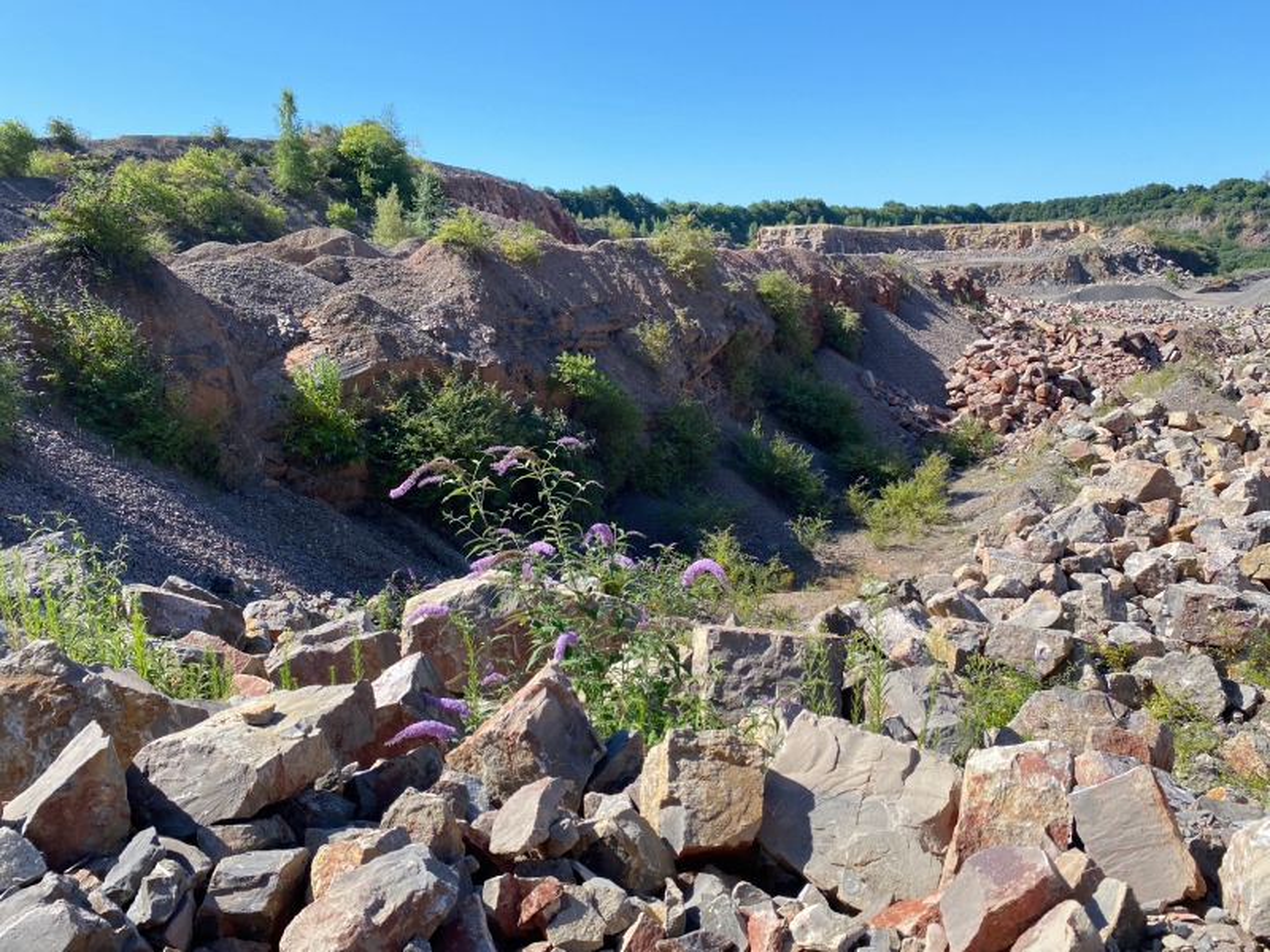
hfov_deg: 67.3
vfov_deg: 53.1
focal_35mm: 26
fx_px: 954
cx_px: 635
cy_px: 476
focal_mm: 4.25
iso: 32
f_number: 1.8
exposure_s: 1/965
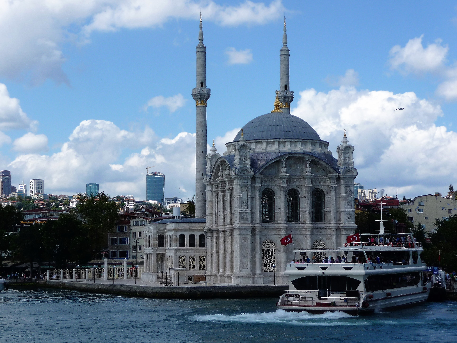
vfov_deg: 19.1
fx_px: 1017
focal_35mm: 77
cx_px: 228
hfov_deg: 25.3
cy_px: 172
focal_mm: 13.1
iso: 100
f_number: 4.6
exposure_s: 1/800
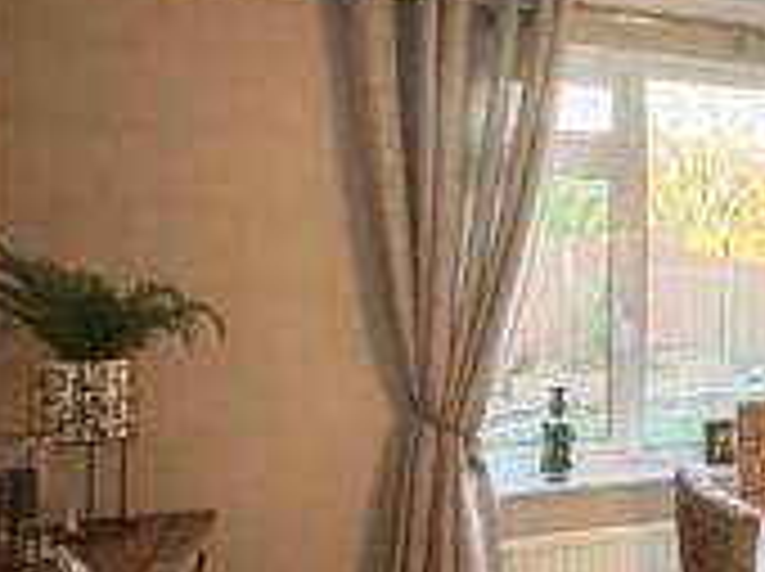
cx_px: 1037
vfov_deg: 30.2
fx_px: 1059
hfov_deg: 30.0
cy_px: 268
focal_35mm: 48
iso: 320
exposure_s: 1/100
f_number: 2.2
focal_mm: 2.22
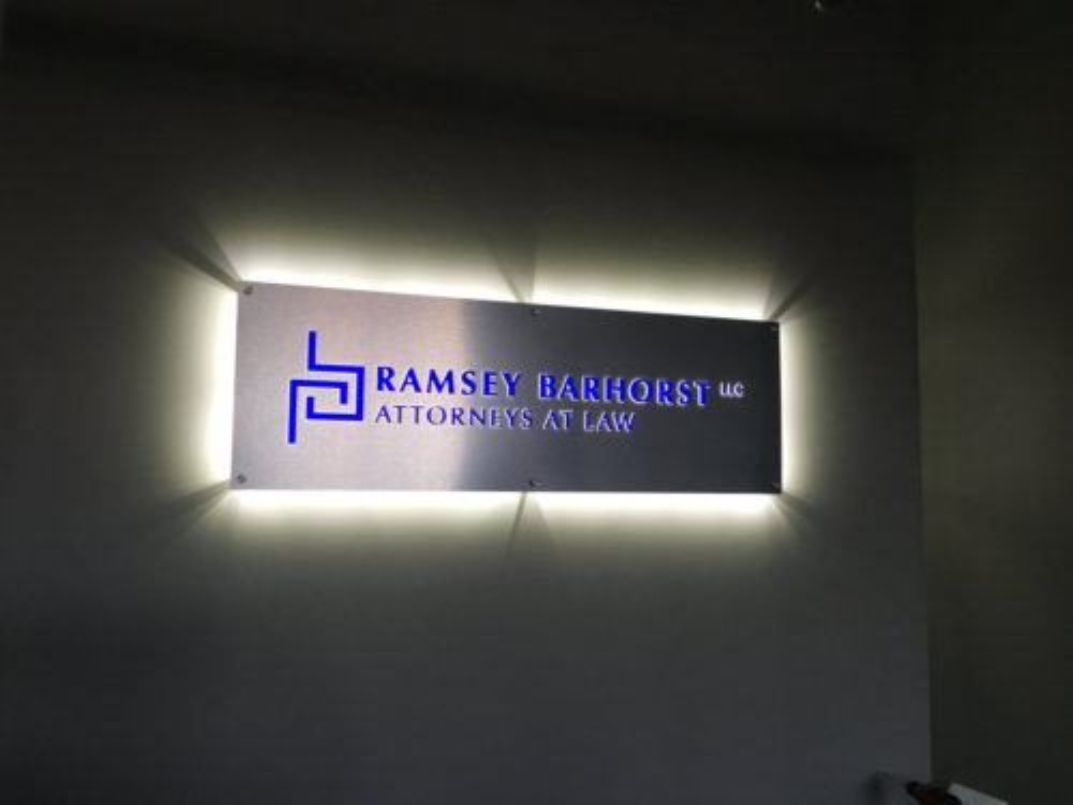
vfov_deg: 48.2
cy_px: 402
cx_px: 536
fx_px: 899
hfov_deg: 61.7
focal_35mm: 29
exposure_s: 1/30
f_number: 2.2
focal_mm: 4.15
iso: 80
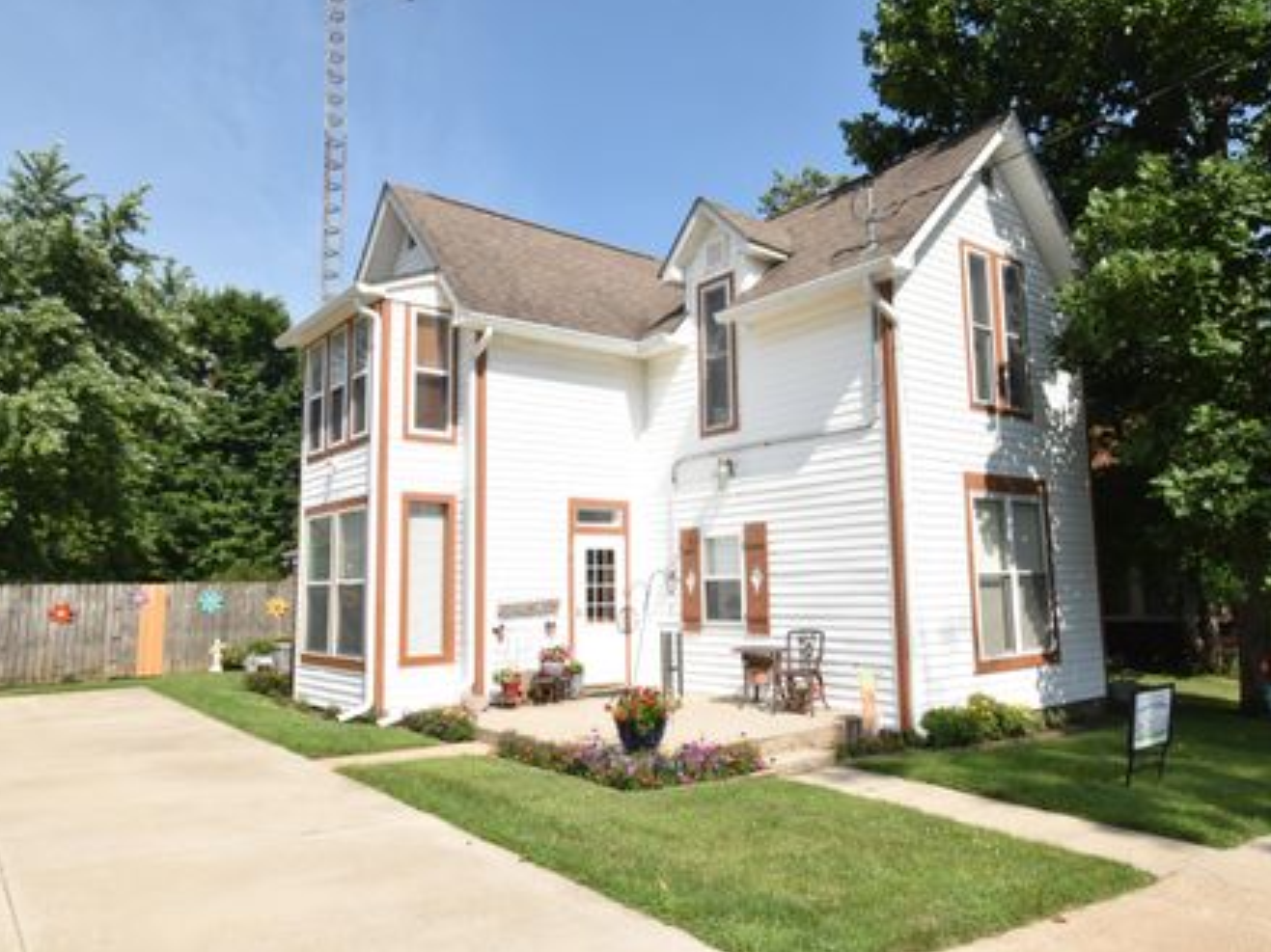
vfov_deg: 58.9
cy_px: 472
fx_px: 844
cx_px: 654
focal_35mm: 23
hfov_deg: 73.9
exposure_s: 1/80
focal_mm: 14
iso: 400
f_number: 25
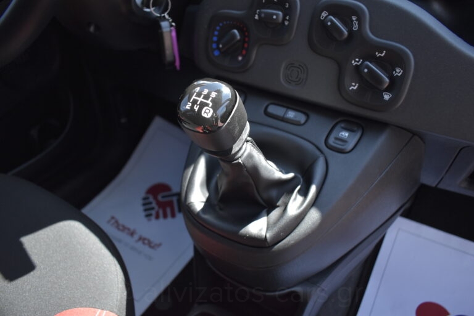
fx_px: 356
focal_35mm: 27
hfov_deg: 67.4
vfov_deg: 48.0
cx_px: 237
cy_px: 158
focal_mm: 18
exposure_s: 1/1250
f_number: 3.5
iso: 1600
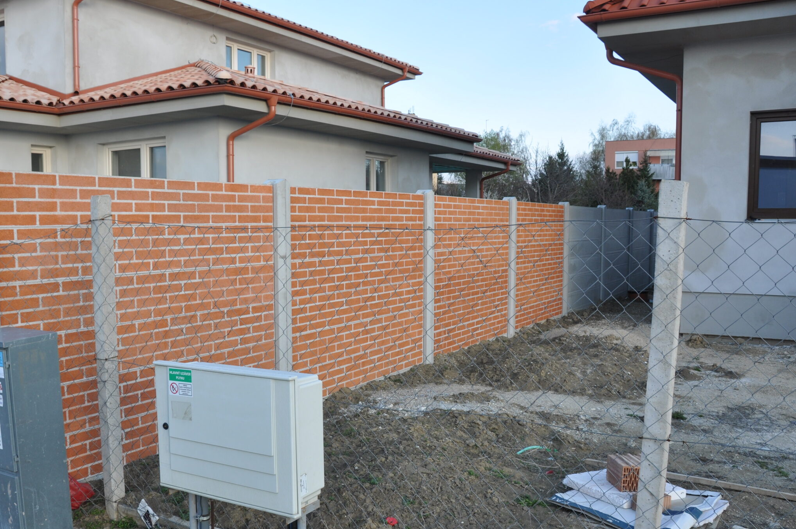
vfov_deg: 38.6
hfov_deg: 55.7
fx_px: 751
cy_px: 317
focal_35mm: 34
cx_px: 344
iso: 200
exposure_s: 1/100
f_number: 9
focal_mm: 18
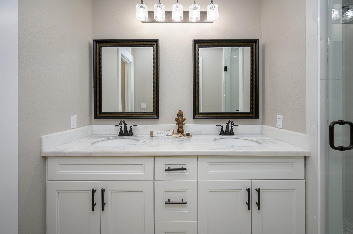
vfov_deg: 81.1
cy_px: 117
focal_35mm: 14
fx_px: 137
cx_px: 176
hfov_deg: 104.3
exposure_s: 1/60
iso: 200
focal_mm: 14
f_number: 7.1
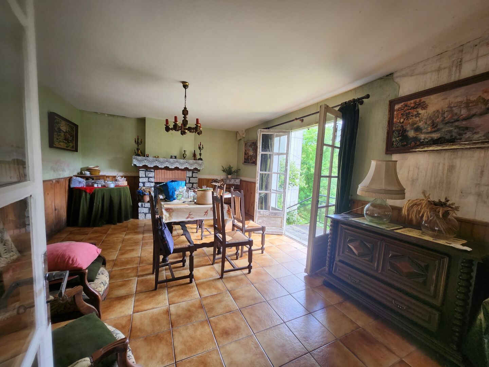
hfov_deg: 106.2
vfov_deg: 89.9
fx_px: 184
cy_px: 184
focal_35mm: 13
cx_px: 244
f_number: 2.2
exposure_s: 1/50
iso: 100
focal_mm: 1.74
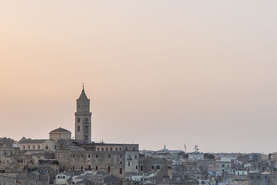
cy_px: 208
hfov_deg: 20.8
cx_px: 64
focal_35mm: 97
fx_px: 746
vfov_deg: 13.8
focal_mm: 23
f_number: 5.6
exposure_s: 1/200
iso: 320
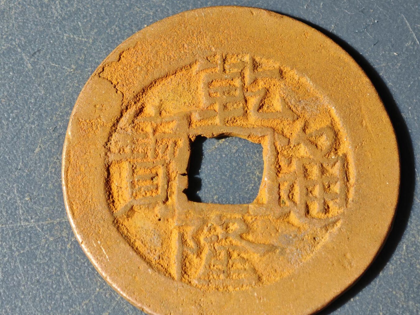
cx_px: 210
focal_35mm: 147
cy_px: 159
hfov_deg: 13.4
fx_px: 1783
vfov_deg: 10.1
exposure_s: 1/100
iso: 200
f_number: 2
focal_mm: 9
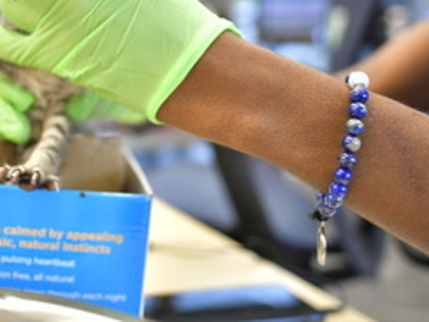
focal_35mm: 51
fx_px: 632
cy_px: 76
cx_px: 72
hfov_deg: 36.0
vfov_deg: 28.1
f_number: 1.8
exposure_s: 1/100
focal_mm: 20
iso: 800
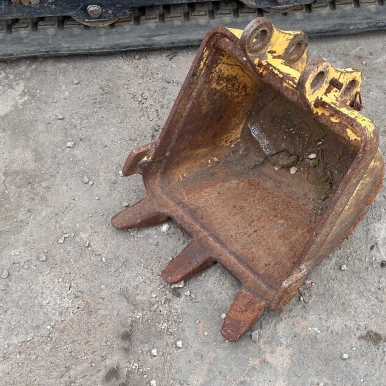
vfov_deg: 28.6
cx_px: 269
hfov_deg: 28.3
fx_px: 757
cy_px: 184
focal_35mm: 60
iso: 80
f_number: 1.78
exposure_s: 1/165
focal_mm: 6.86
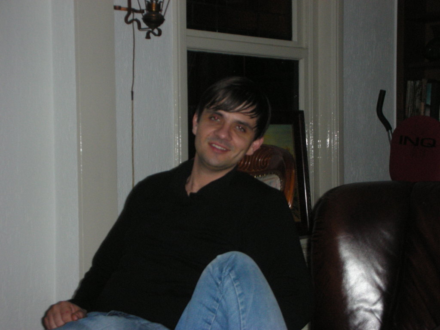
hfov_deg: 26.7
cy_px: 165
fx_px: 928
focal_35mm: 73
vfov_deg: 20.2
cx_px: 220
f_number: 4.4
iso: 200
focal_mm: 12.2
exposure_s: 1/120
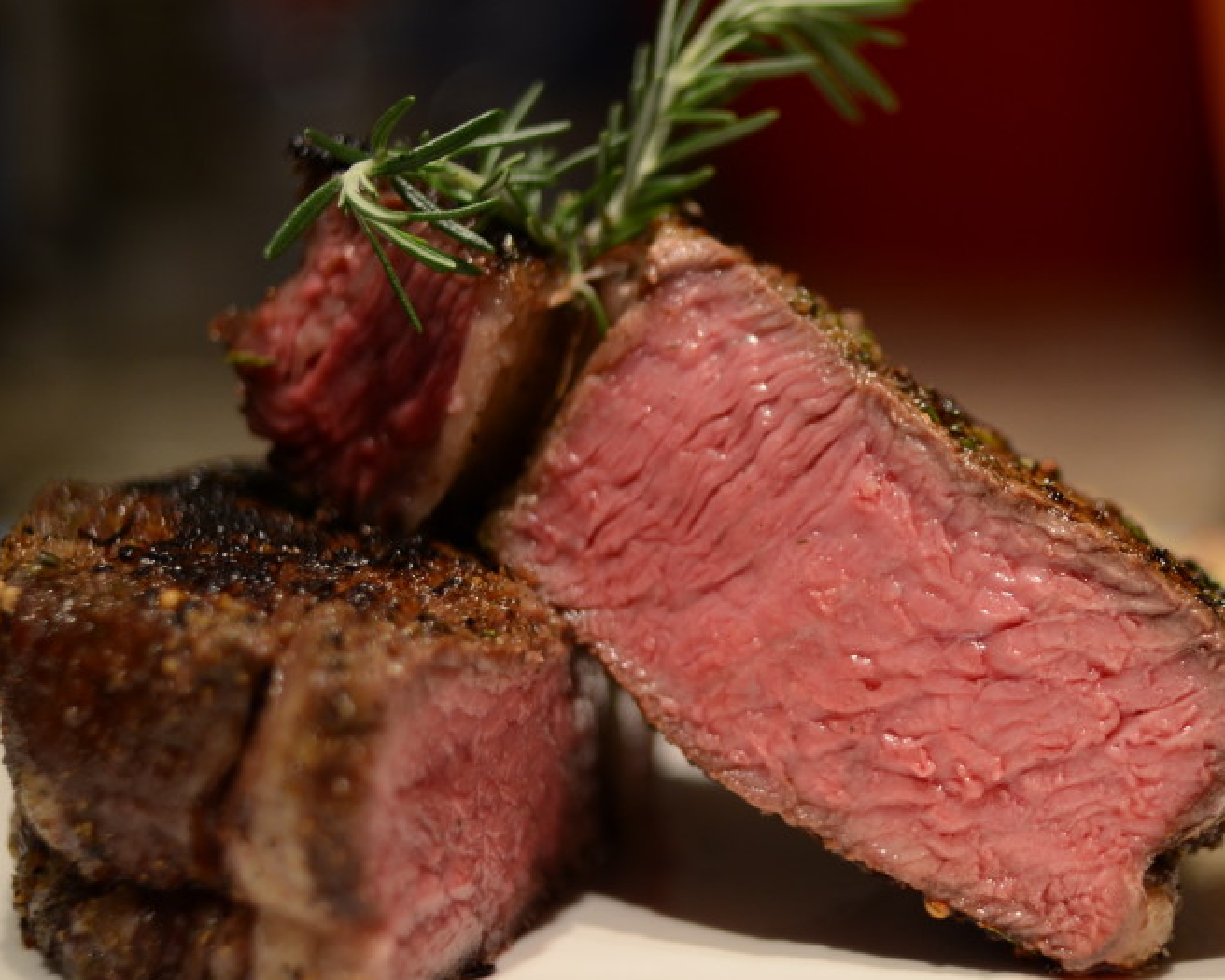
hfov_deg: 24.6
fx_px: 2782
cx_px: 880
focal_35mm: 77
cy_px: 485
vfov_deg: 20.0
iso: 400
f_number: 2.2
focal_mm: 35
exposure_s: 1/160
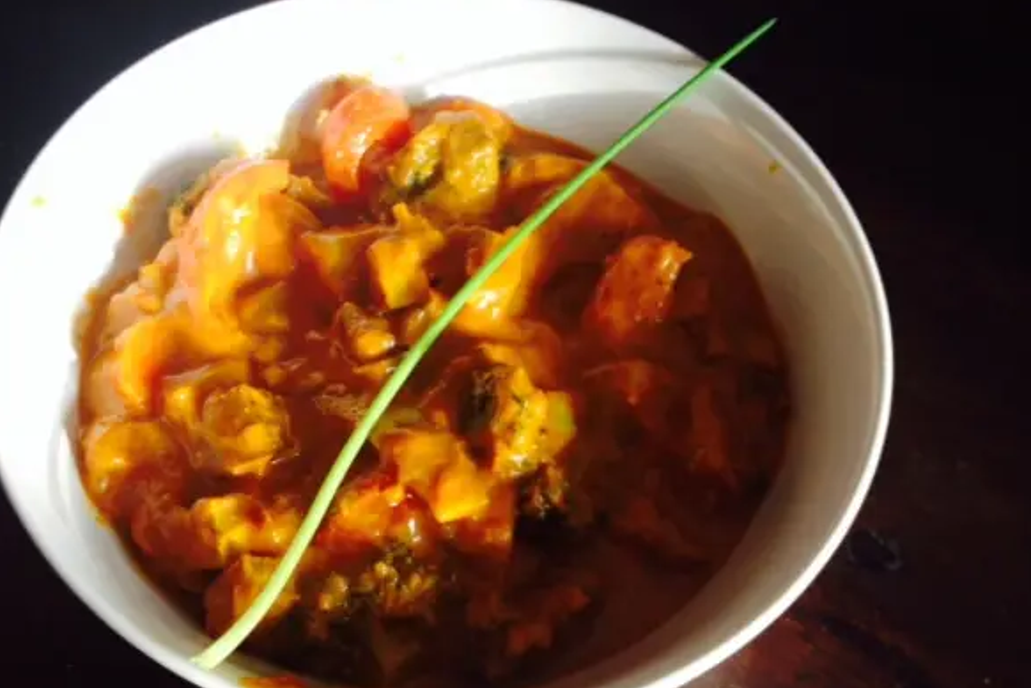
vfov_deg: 29.9
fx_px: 1289
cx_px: 492
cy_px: 348
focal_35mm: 45
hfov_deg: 43.6
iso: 50
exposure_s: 1/20
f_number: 2.4
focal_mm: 4.28
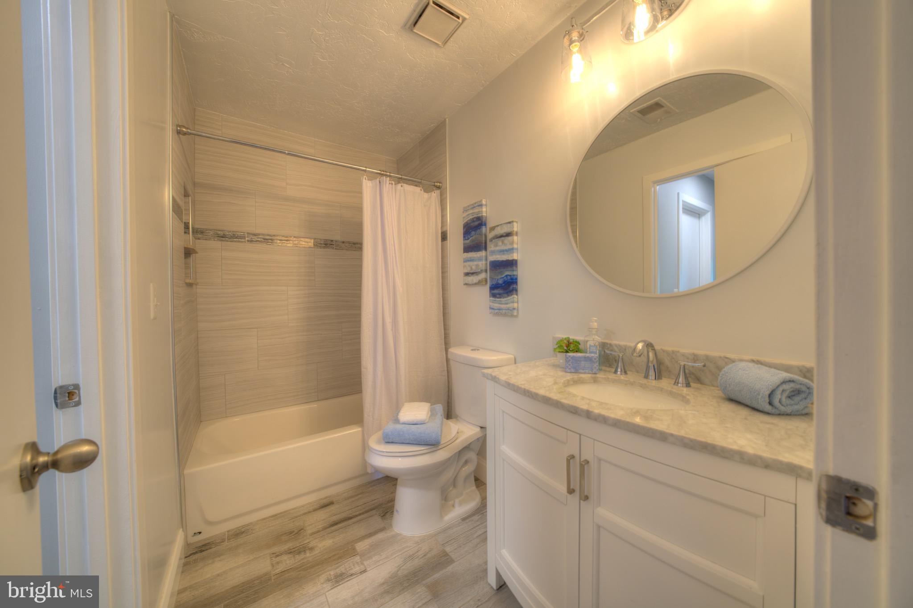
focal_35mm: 12
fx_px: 304
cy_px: 304
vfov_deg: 90.0
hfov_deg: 112.6
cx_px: 456
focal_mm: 12
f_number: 8
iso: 400
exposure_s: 1/4
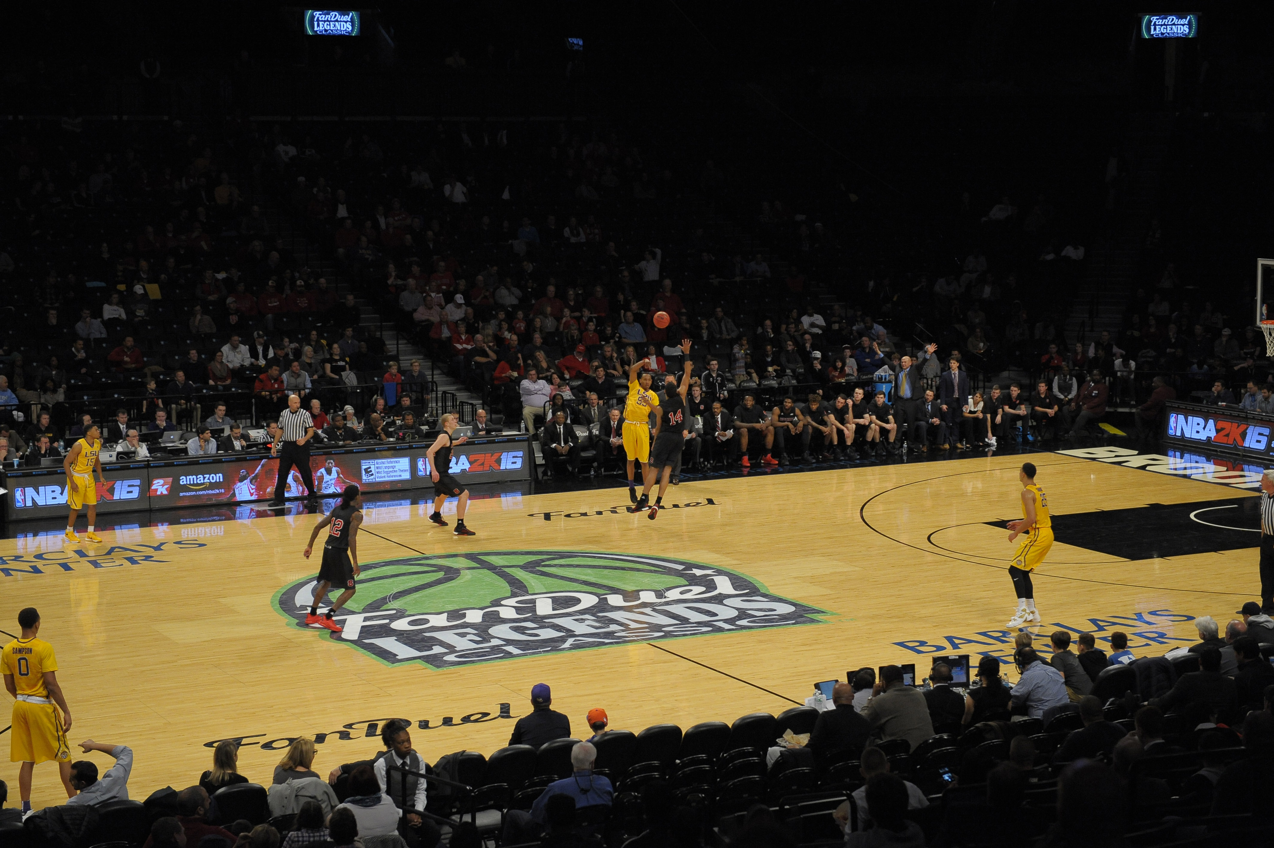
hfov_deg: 28.9
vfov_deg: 19.4
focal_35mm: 70
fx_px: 2476
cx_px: 637
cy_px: 424
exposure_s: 1/1000
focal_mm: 70
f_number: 4.5
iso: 2500
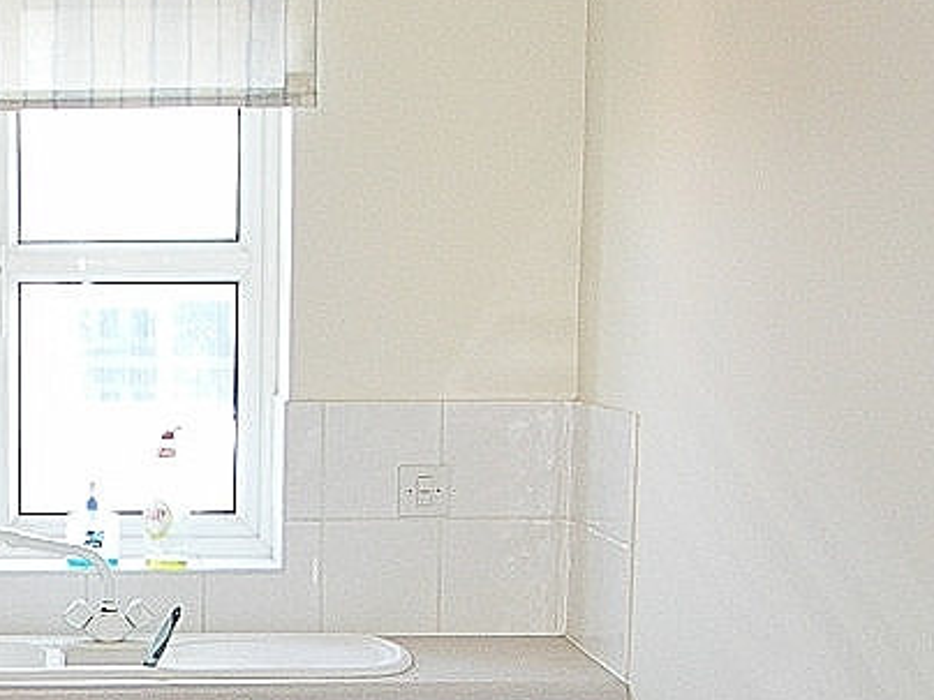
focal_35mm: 111
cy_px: 1058
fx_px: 2995
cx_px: -284
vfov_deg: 12.6
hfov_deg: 16.7
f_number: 2.8
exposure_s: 1/50
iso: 100
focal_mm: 7.2
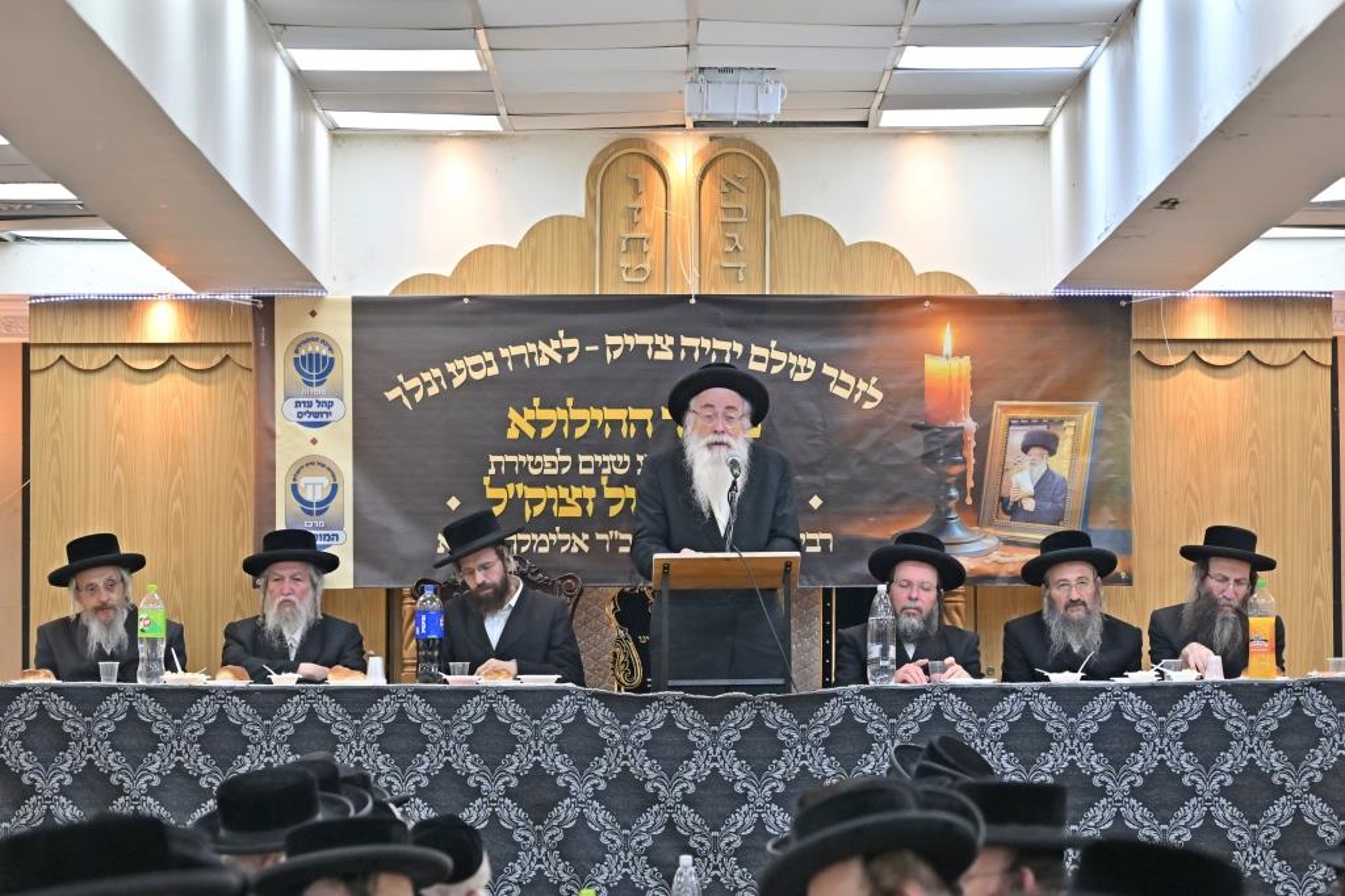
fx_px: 5266
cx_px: 672
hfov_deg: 14.6
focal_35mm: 141
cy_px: 448
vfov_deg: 9.7
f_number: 4
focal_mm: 94
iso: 640
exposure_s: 1/250
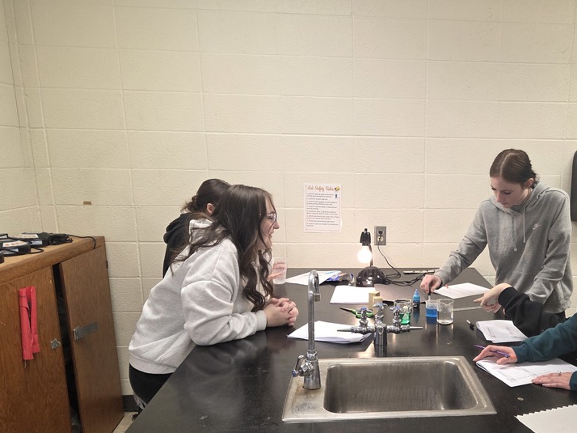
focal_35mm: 33
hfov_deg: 54.0
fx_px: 550
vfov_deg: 42.4
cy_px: 282
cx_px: 396
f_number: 1.8
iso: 160
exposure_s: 1/120
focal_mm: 5.4
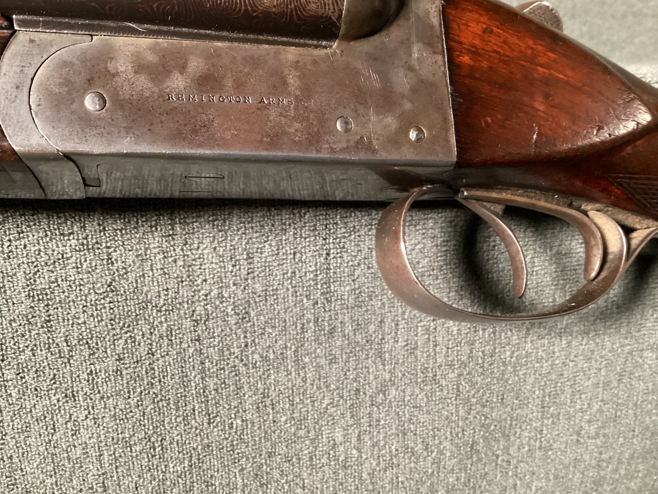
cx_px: 329
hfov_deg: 58.3
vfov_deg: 45.4
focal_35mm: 31
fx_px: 589
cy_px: 247
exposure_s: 1/30
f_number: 2.4
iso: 500
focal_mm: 3.3
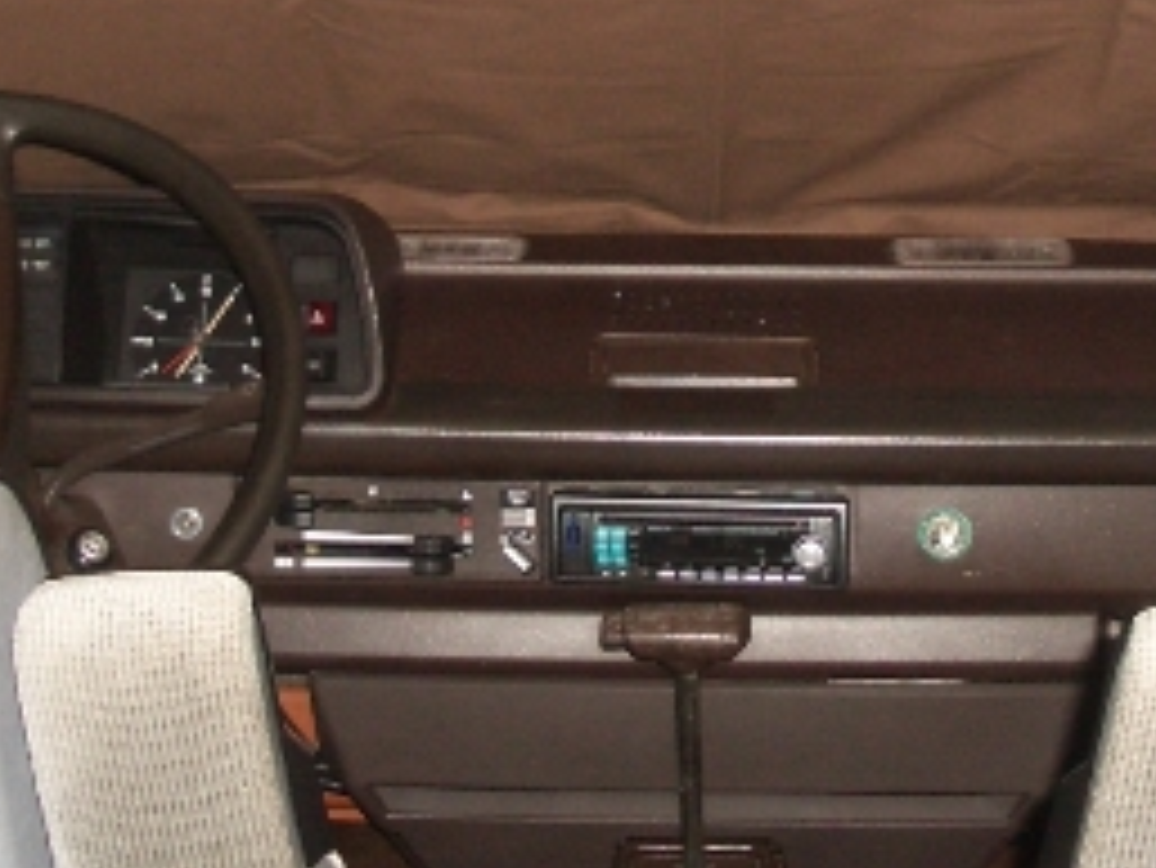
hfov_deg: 22.5
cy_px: 13
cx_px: 702
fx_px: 2907
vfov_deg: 16.7
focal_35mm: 87
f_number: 2.6
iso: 200
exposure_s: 1/60
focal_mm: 5.8
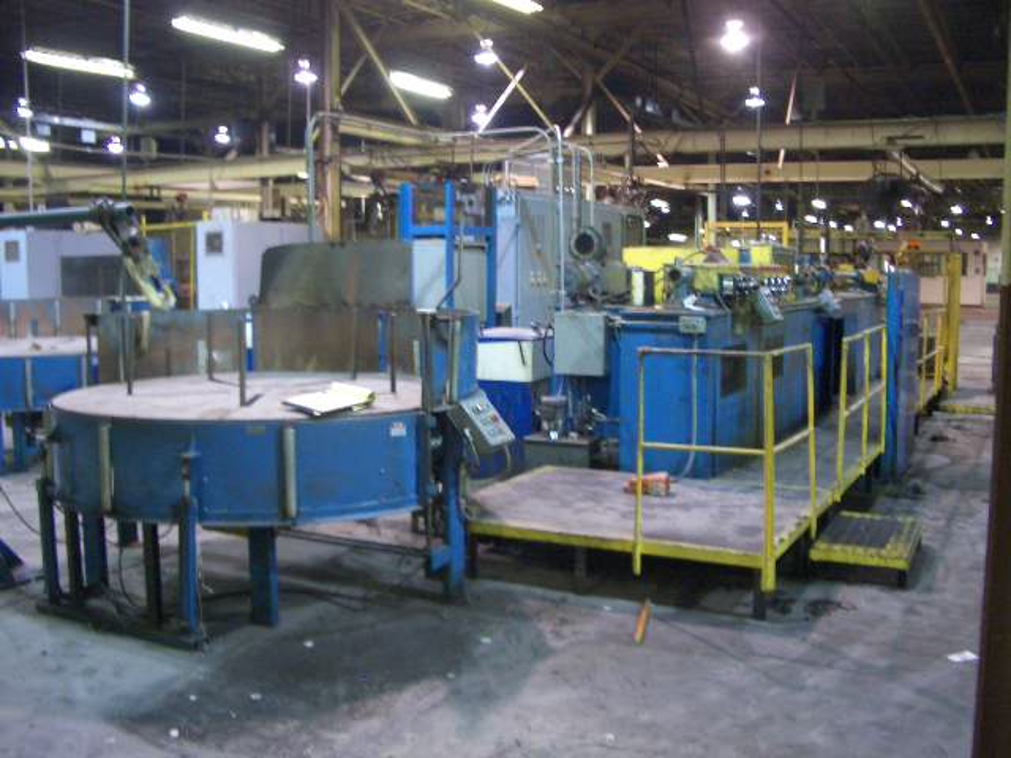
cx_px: 506
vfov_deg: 40.7
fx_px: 1022
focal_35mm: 35
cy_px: 379
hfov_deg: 52.6
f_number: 2.6
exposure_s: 1/13
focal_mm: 5.8
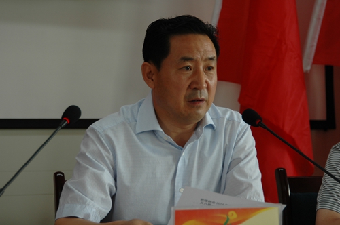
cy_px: 112
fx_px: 934
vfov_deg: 13.8
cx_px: 170
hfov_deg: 20.6
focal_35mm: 99
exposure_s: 1/30
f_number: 5.3
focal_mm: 66
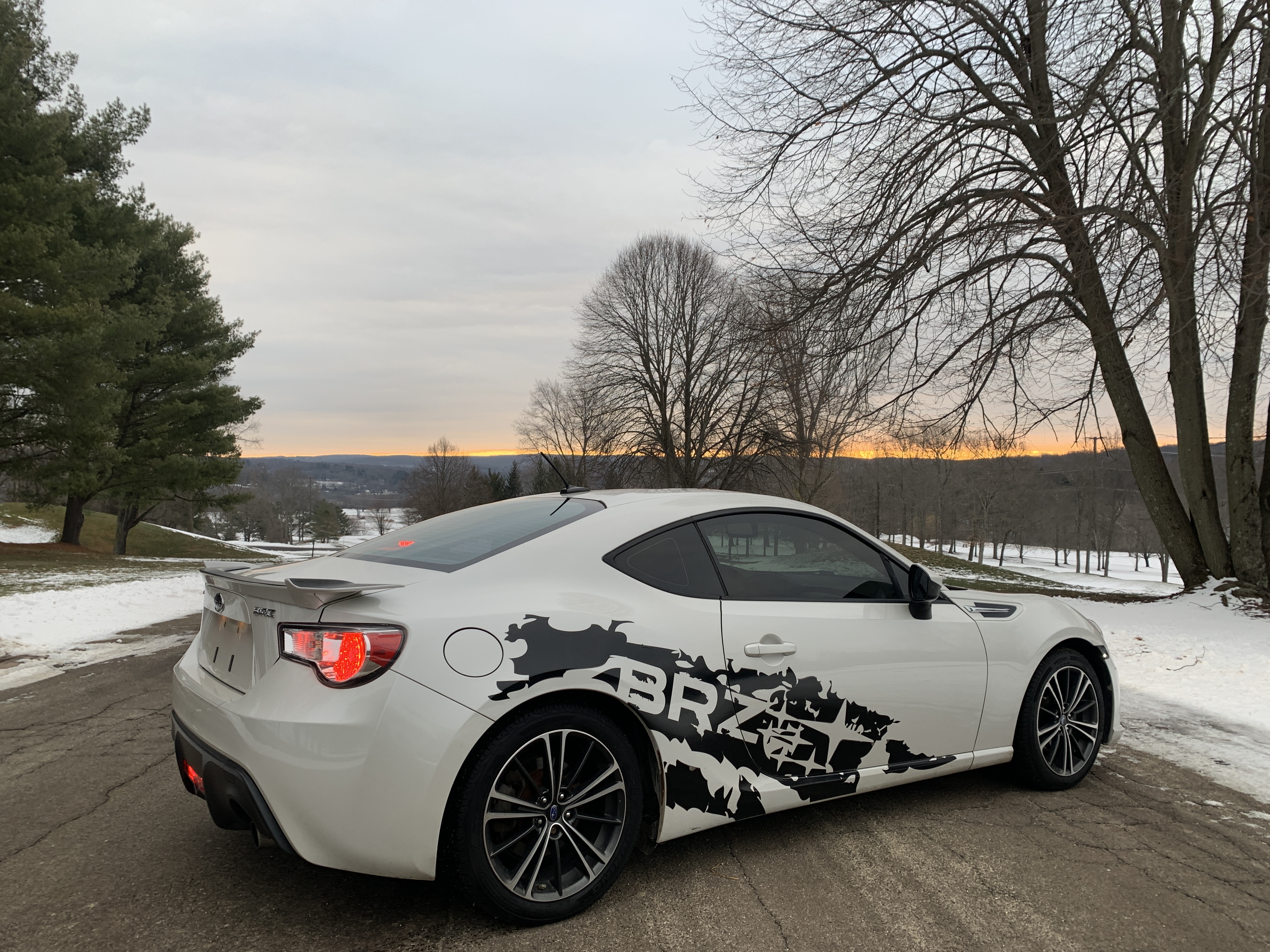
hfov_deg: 67.3
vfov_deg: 53.1
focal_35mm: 26
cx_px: 635
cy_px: 476
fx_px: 954
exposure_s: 1/121
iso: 25
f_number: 1.8
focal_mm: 4.25
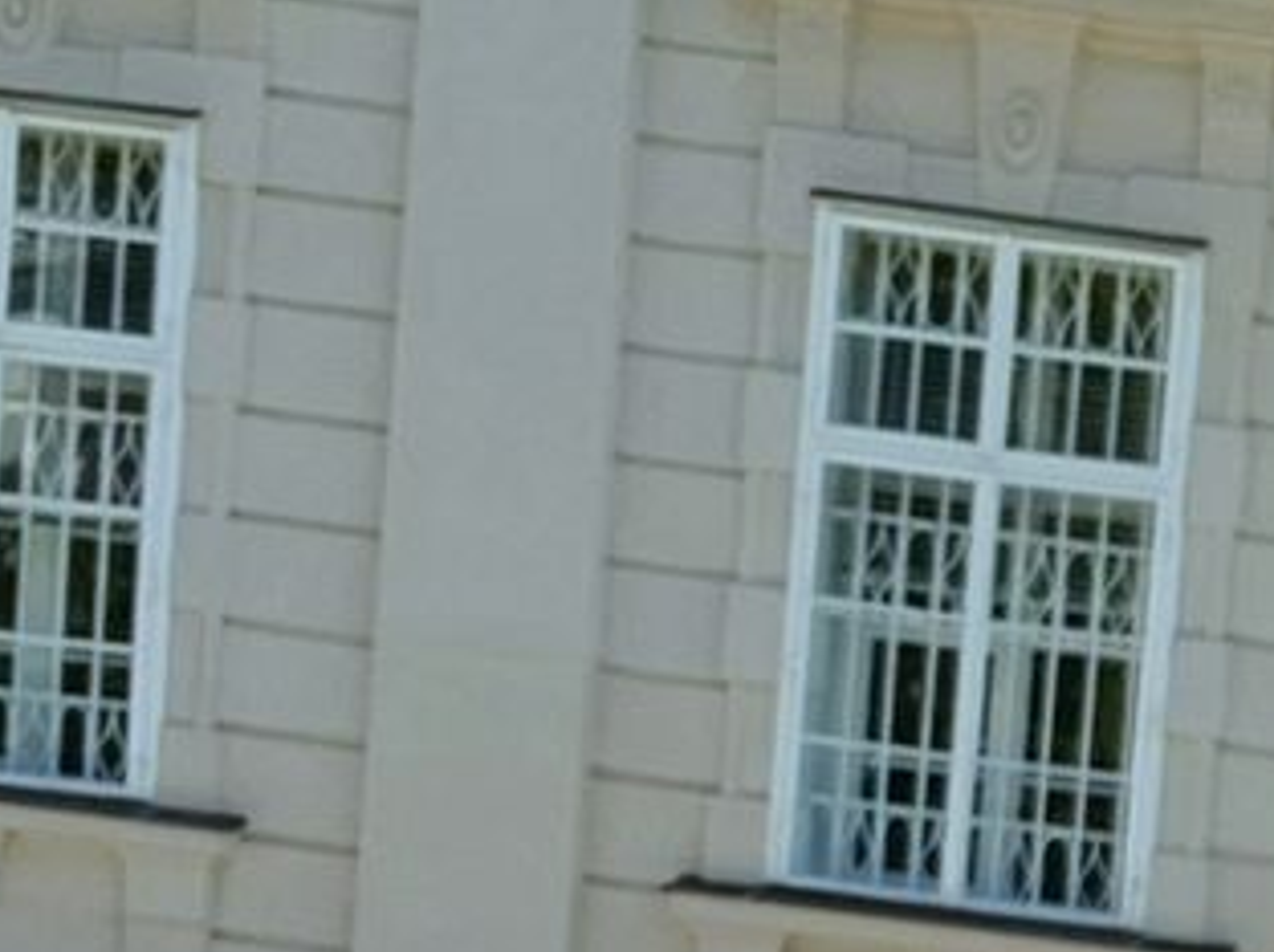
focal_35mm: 128
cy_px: 1656
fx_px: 4705
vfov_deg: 10.9
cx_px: 2503
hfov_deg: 13.4
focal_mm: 3.3
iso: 50
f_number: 1.9
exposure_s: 1/1256
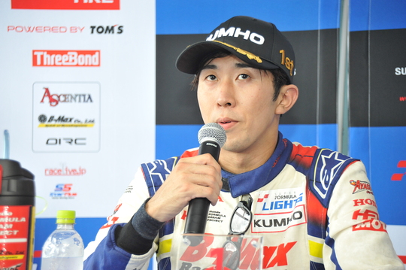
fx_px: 1408
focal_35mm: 125
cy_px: 135
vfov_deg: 10.9
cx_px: 203
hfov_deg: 16.4
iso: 2200
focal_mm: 125
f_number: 5.6
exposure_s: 1/250
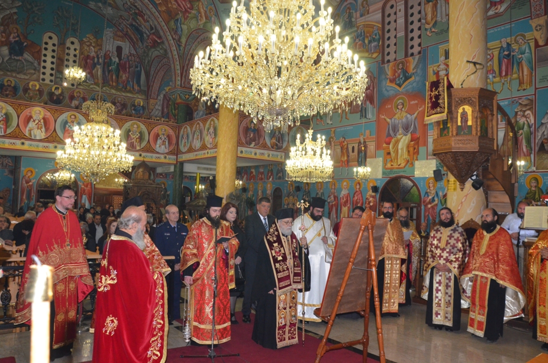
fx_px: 410
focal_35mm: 27
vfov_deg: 47.7
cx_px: 274
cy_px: 182
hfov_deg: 67.5
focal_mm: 18
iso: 2000
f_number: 6.3
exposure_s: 1/60
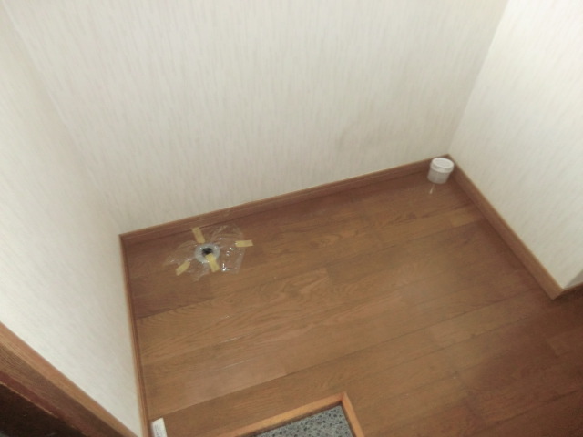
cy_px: 218
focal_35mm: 24
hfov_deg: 71.6
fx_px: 404
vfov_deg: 56.8
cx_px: 292
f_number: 3.2
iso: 400
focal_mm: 4.3
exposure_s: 1/40
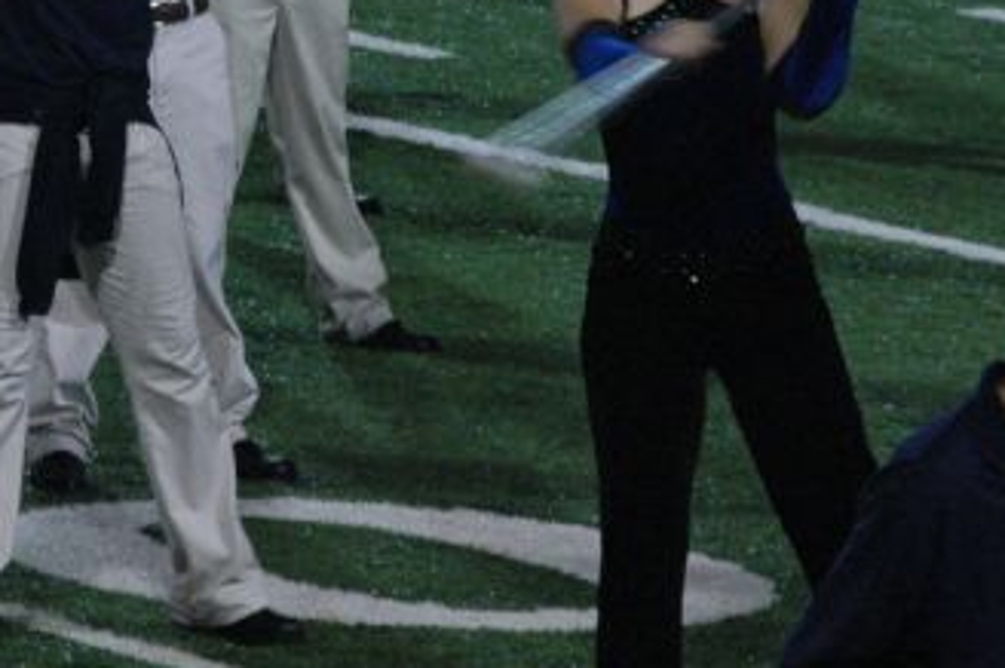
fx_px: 15673
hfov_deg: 3.7
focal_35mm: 562
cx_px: 196
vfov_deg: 2.4
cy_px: -150
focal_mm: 120
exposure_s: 1/60
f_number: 5.6
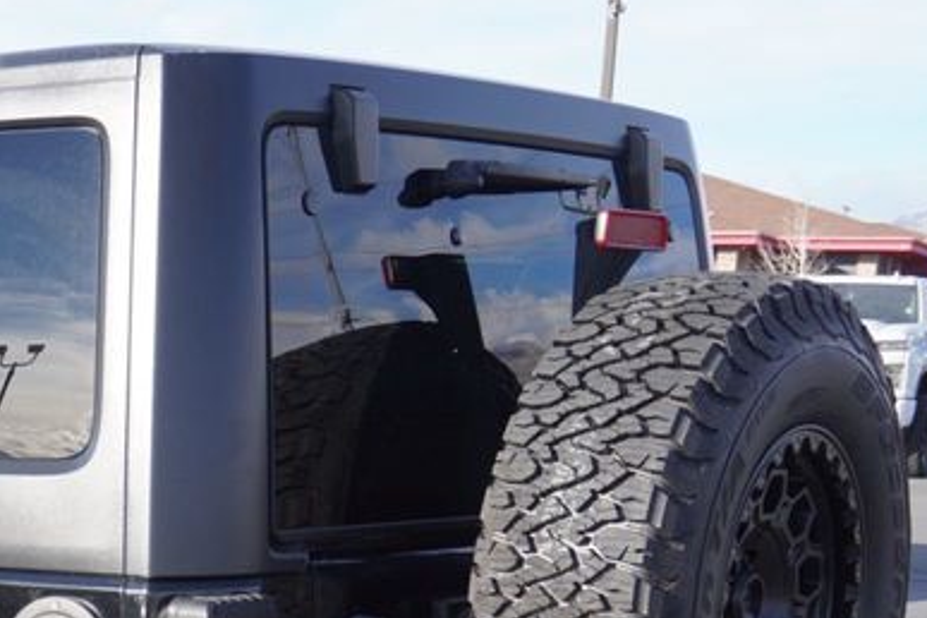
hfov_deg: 20.8
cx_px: -194
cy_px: 731
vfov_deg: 14.5
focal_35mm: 91
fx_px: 2351
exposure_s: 1/160
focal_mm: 23
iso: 100
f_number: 6.3
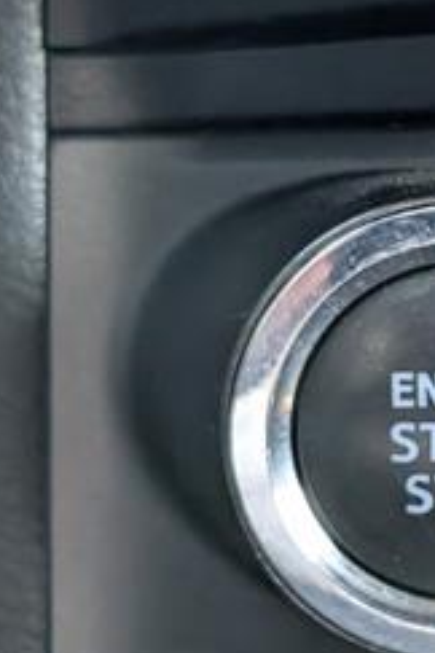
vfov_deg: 15.3
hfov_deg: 9.8
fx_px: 2429
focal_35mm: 134
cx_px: 730
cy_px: 457
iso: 715
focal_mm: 6.9
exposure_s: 1/152
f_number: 1.68
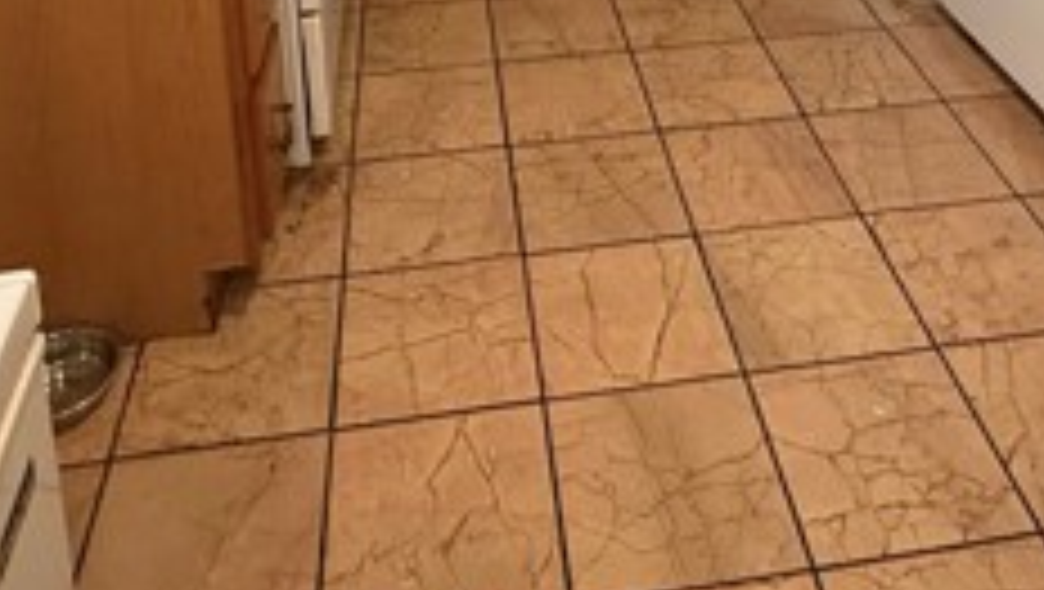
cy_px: -365
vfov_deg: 22.0
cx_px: 590
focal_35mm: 42
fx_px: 1164
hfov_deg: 48.2
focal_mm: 2.22
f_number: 2.2
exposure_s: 1/120
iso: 500
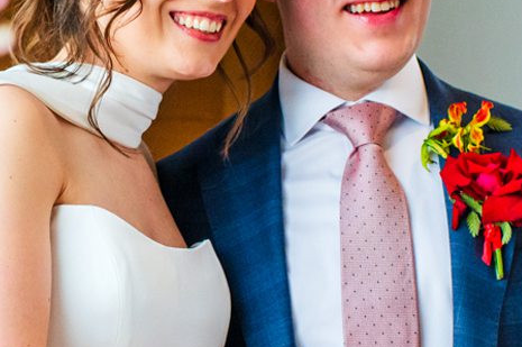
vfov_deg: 12.1
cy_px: 257
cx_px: -146
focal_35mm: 113
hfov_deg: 17.1
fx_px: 1637
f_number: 4
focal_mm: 35
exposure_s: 1/800
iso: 1600
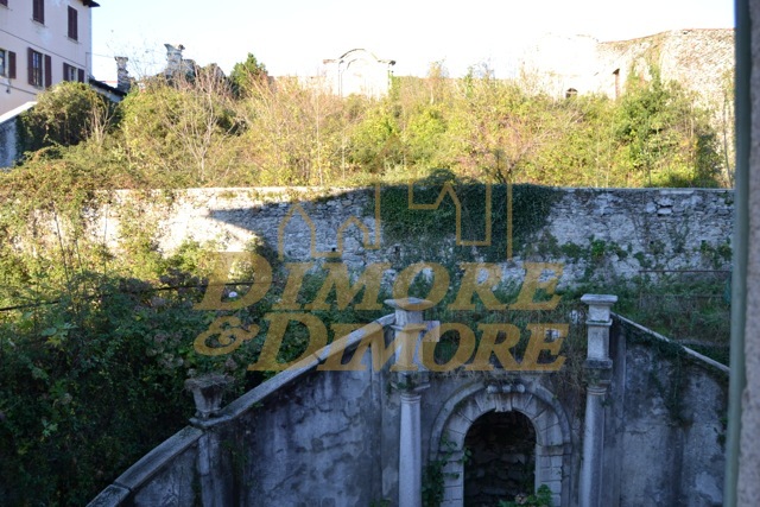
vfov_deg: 48.0
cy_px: 254
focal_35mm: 27
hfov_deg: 67.4
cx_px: 380
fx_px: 570
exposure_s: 1/125
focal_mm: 18
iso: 160
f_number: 5.6
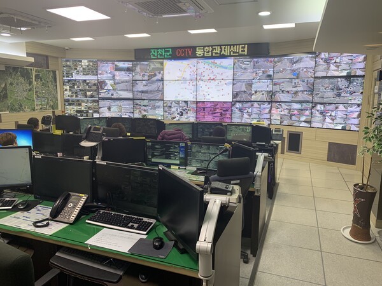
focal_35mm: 26
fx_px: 287
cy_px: 143
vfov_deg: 53.1
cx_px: 191
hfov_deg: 67.3
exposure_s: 1/60
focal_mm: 4.25
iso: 80
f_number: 1.8
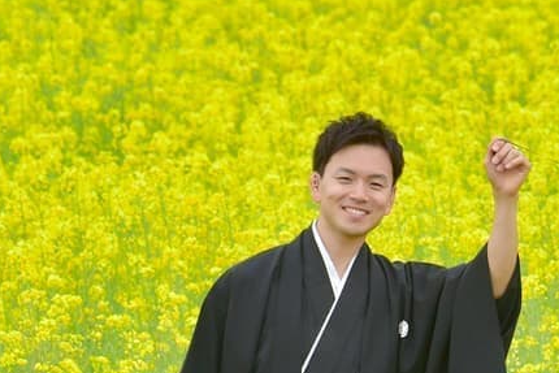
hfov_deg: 3.1
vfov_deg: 2.1
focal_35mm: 670
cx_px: 758
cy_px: 549
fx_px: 10407
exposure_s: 1/400
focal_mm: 200
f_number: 8
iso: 1000
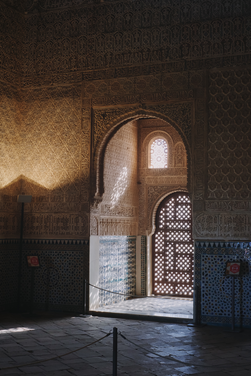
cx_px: 126
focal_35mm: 53
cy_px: 188
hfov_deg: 25.5
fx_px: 554
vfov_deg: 37.5
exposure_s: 1/60
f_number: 5.6
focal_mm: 35
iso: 4000
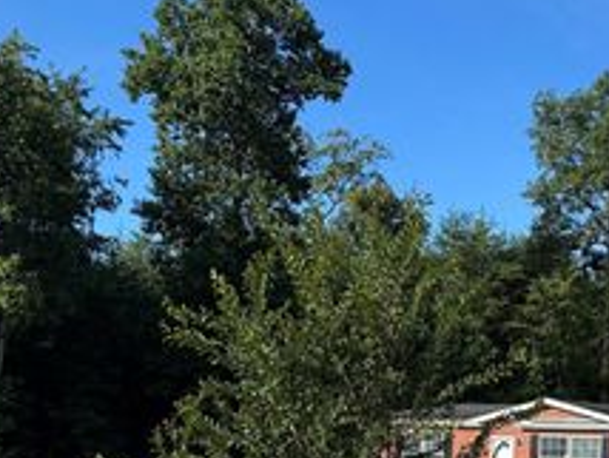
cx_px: 623
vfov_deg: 25.7
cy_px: 371
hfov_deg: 31.5
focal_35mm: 56
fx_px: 986
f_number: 1.78
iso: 80
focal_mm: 6.76
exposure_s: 1/2041
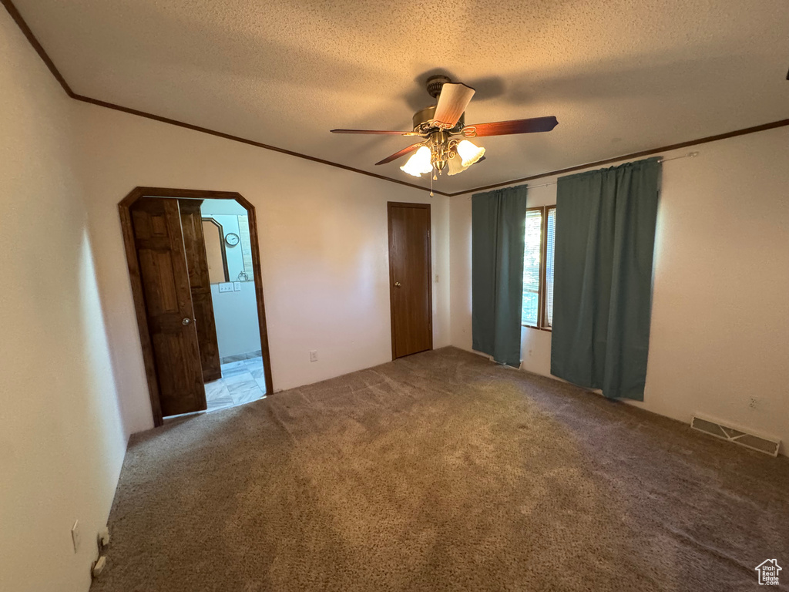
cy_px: 296
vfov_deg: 85.7
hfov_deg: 102.1
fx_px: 319
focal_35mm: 14
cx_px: 394
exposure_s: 1/60
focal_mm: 2.22
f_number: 2.2
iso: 640
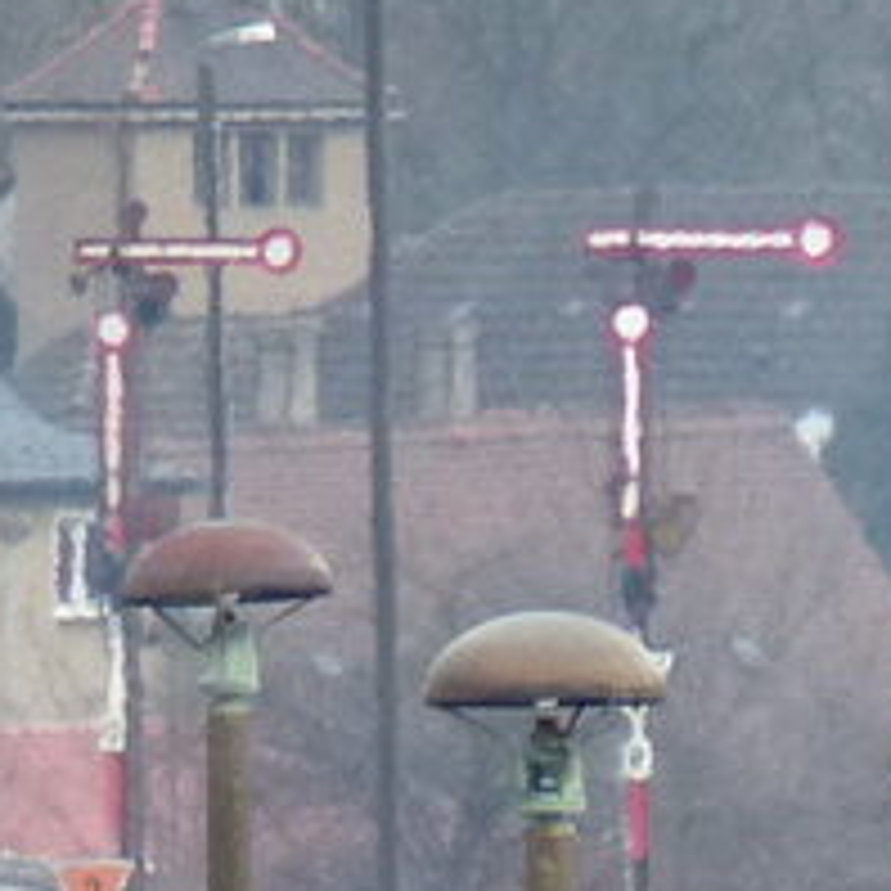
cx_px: -1314
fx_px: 74229
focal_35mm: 2549
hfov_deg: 0.7
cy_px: 1714
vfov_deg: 0.7
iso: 250
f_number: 2.8
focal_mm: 85.8
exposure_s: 1/500
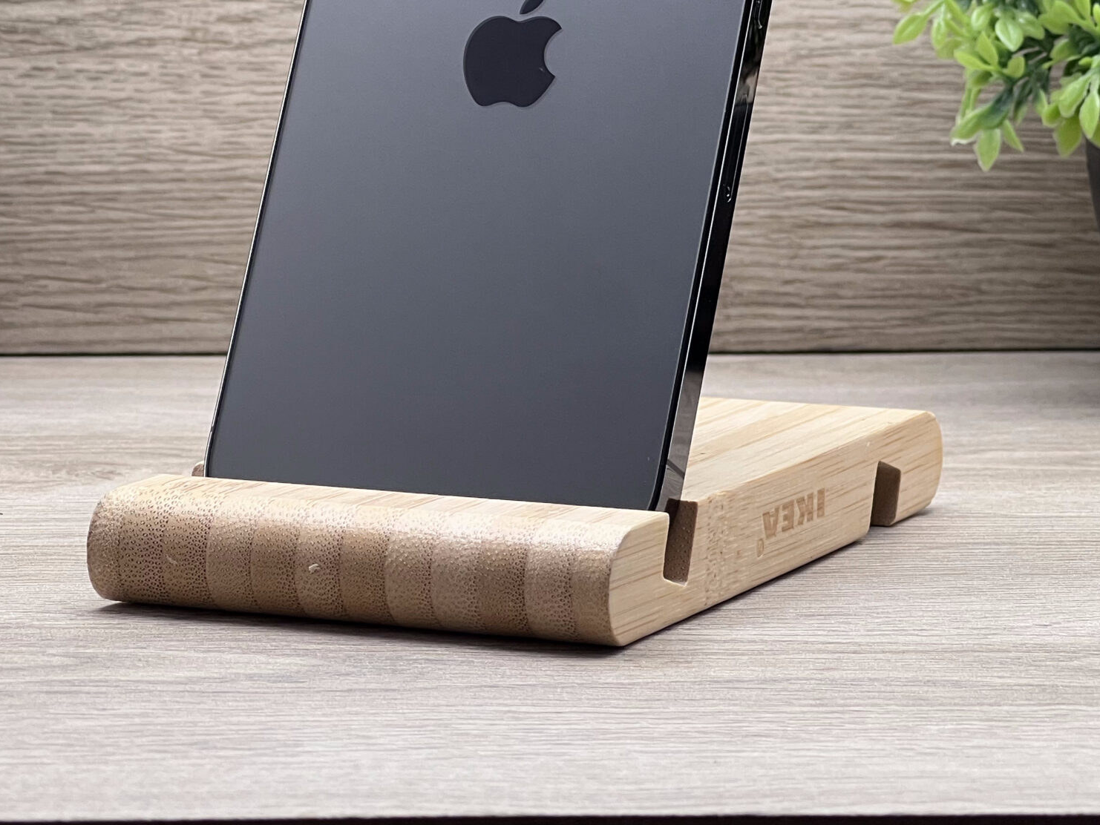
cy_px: 142
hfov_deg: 14.8
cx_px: 610
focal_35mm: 133
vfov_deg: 11.1
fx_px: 4227
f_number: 2.8
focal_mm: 9
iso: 100
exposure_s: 1/100
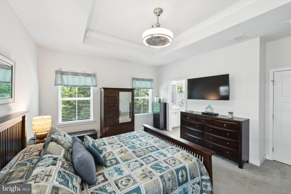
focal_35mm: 14
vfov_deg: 81.3
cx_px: 146
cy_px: 97
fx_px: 113
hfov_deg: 104.2
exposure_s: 1.3
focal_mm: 14
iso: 200
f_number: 14
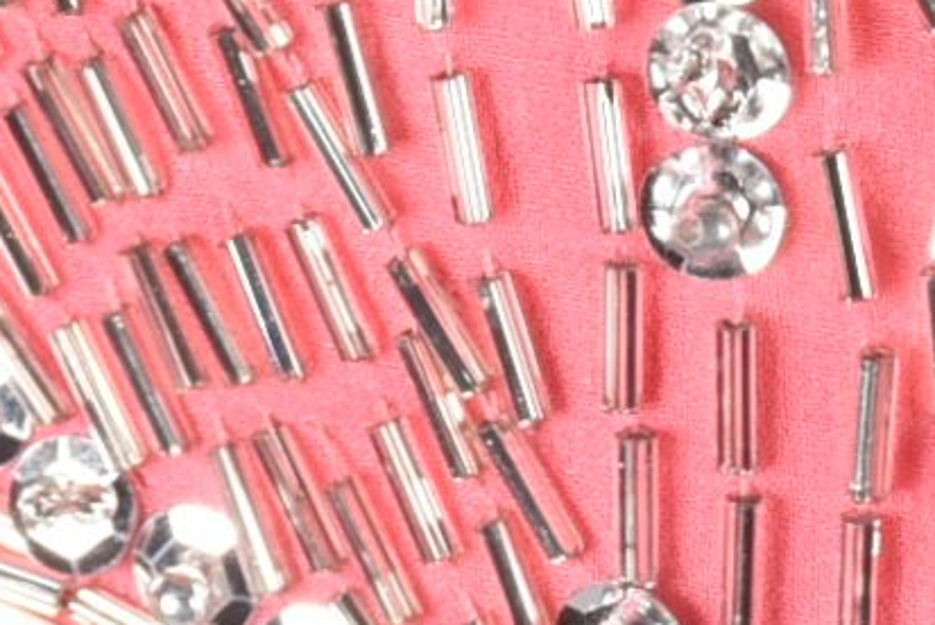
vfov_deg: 1.6
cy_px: 1200
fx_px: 22585
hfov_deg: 2.4
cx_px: 1908
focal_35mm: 869
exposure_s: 1/125
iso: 200
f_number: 13
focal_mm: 80
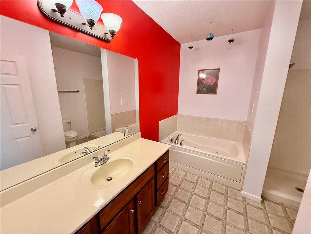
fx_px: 126
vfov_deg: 85.7
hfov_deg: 102.1
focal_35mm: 14
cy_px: 117
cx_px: 156
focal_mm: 2.22
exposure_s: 1/60
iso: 200
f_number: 2.2
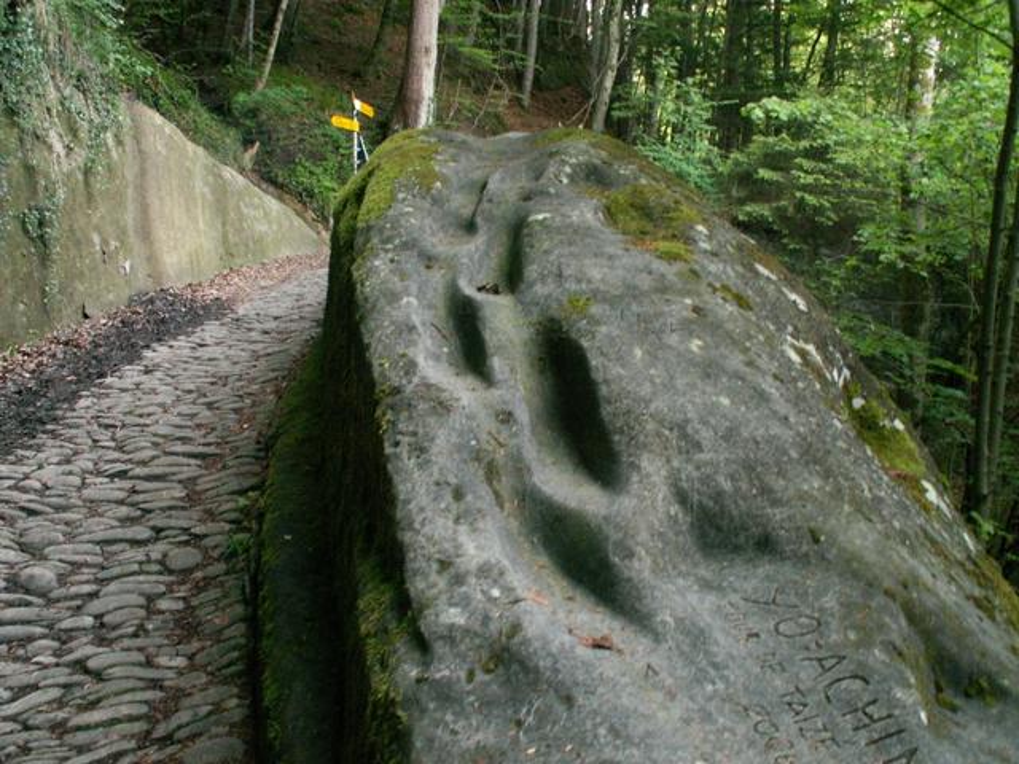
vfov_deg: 40.7
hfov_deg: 52.6
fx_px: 1030
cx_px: 510
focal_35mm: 35
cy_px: 382
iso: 160
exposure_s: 1/8
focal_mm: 5.86
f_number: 2.8
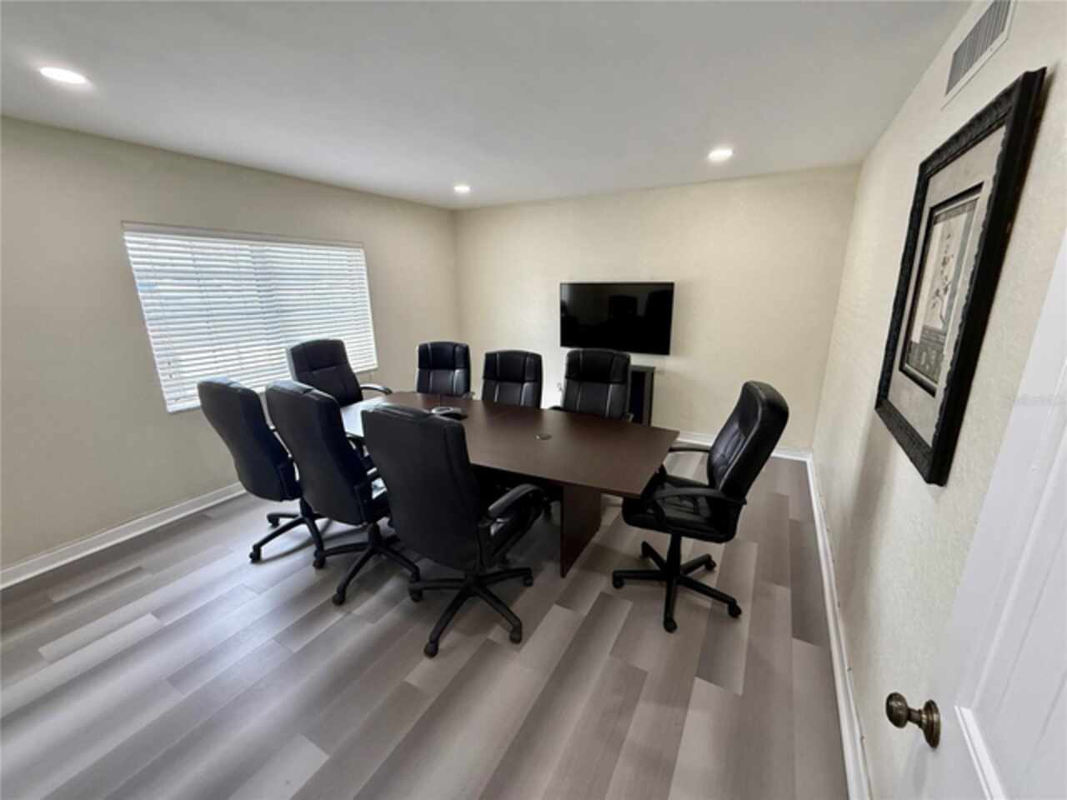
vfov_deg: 85.7
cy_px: 400
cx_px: 534
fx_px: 432
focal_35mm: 14
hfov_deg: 102.1
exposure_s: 1/99
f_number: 2.2
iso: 250
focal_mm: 2.22
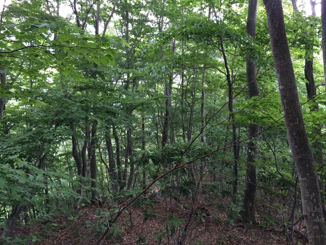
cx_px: 163
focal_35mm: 30
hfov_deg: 60.0
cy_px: 122
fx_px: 283
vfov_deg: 46.8
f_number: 2.2
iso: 100
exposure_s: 1/30
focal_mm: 4.12
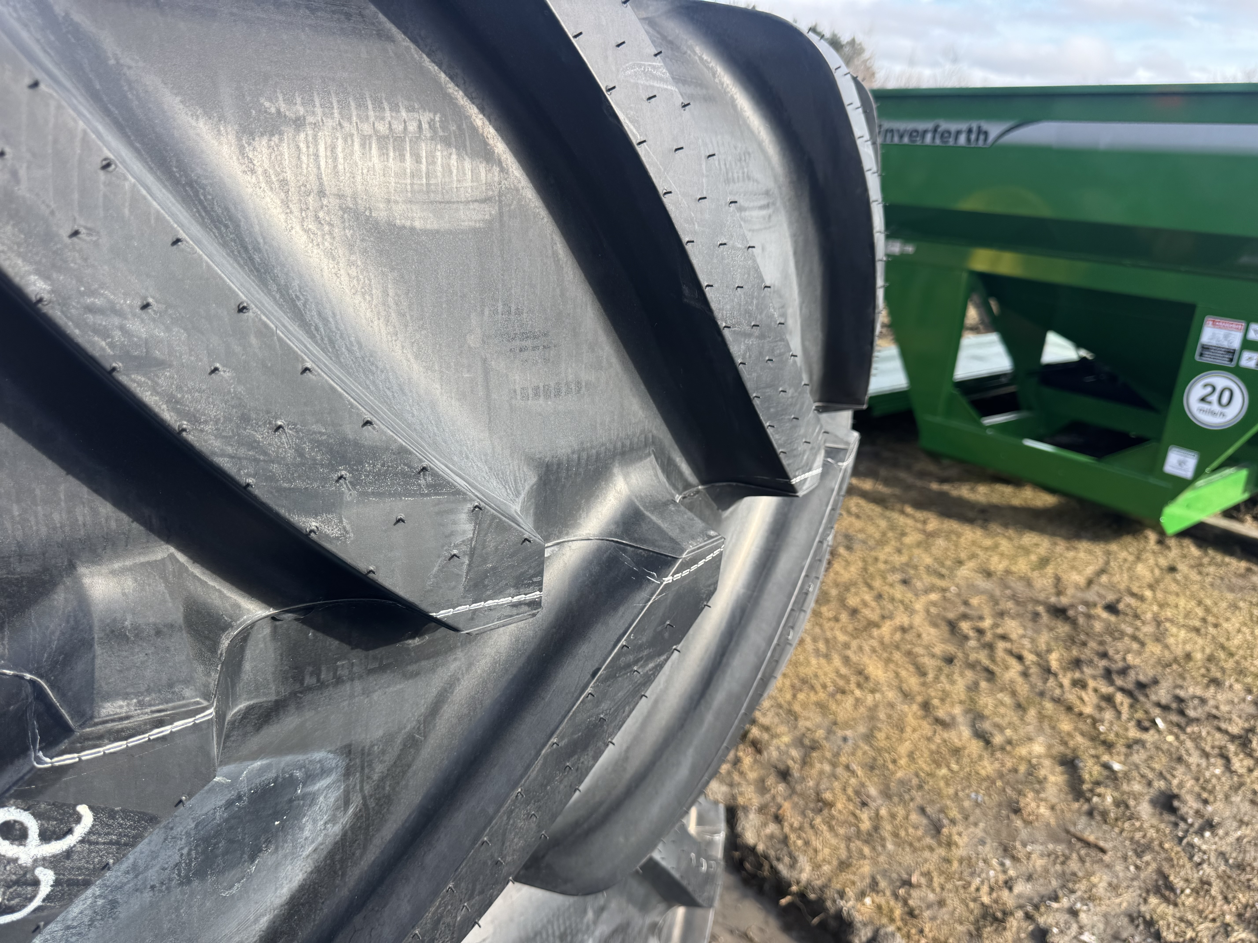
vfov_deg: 56.8
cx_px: 629
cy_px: 472
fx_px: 872
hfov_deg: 71.6
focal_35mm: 24
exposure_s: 1/1094
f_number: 1.78
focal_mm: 6.76
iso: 80
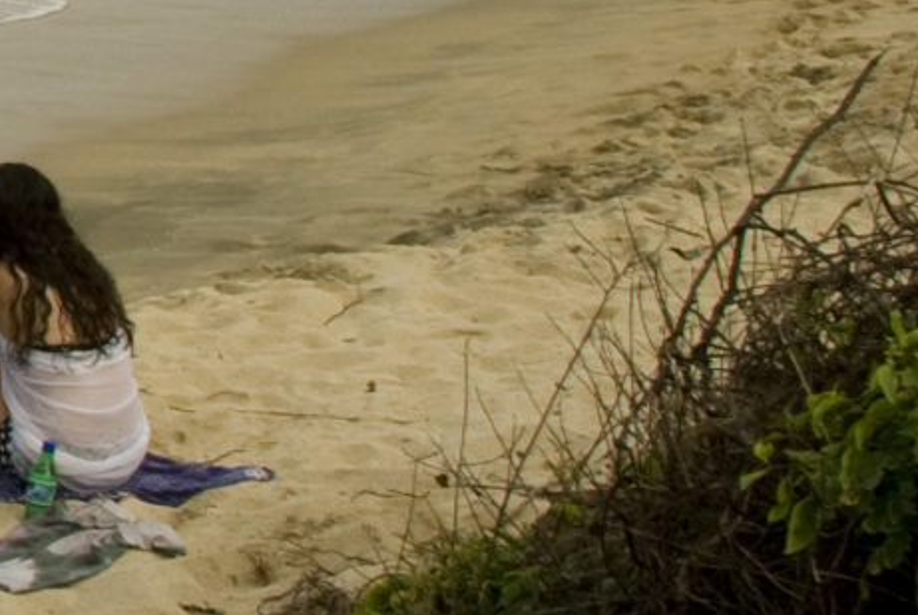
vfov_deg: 9.0
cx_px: -1227
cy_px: -273
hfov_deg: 11.5
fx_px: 3831
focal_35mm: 150
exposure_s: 1/200
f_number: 10
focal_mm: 18
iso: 100
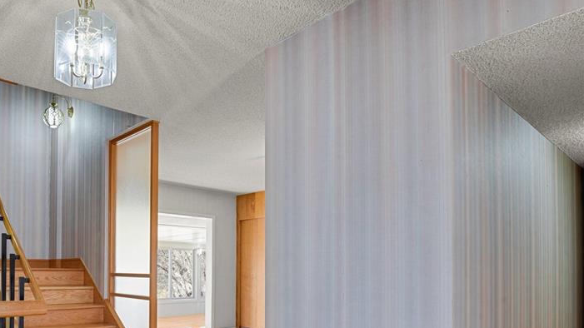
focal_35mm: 26
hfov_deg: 68.1
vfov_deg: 42.3
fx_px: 403
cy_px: 264
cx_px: 158
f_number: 8
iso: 250
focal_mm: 17
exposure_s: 2
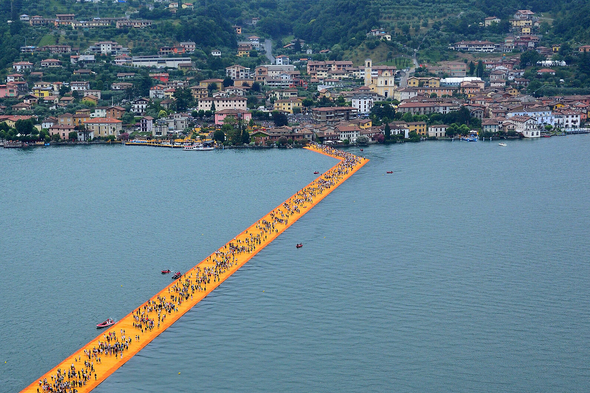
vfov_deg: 18.4
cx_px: 223
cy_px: 267
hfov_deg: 27.3
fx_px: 1213
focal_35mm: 74
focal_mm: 18.5
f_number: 4
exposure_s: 1/250
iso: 160
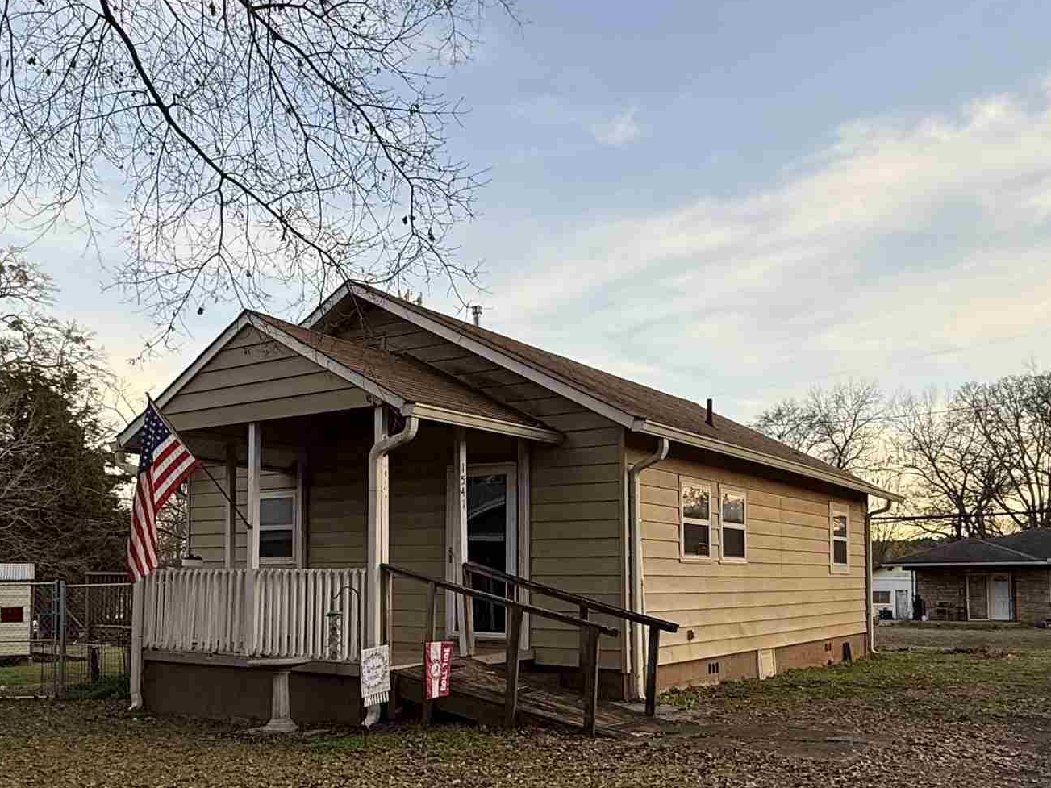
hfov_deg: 55.3
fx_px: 1002
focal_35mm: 33
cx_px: 492
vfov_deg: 42.3
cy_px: 531
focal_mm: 2.22
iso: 50
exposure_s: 1/152
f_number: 2.2
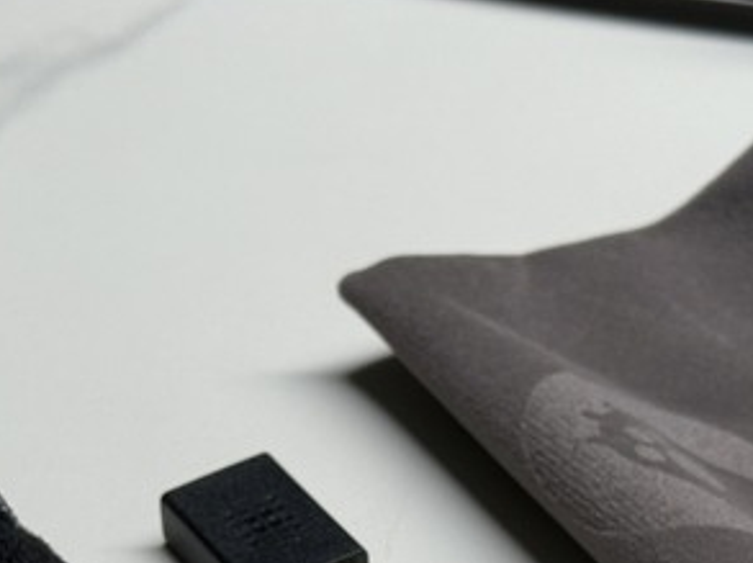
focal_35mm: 128
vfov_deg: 11.5
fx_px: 2781
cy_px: 551
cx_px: 486
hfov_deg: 15.4
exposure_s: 1/120
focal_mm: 6.76
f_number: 1.78
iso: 80
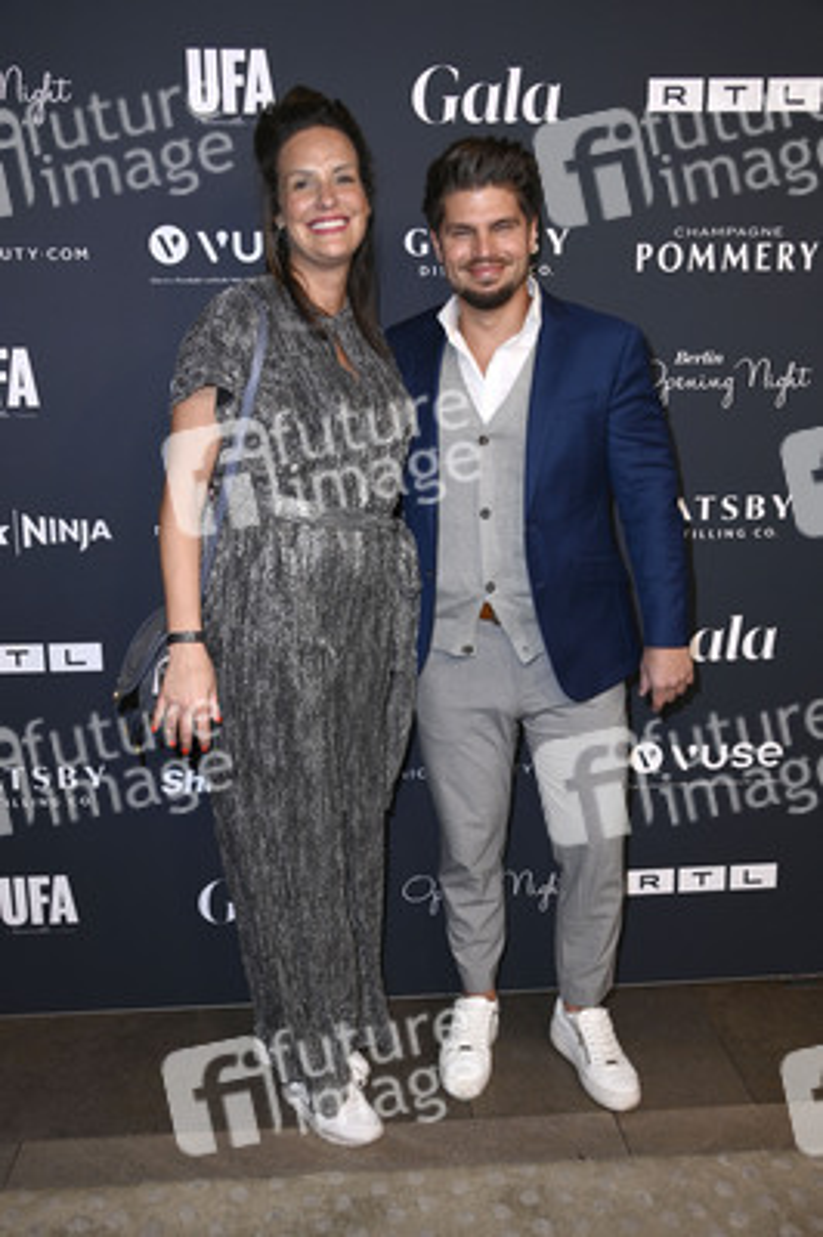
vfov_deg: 54.5
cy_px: 618
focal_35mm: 35
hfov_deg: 37.8
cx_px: 412
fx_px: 1202
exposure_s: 1/250
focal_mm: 35
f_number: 5.6
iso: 640
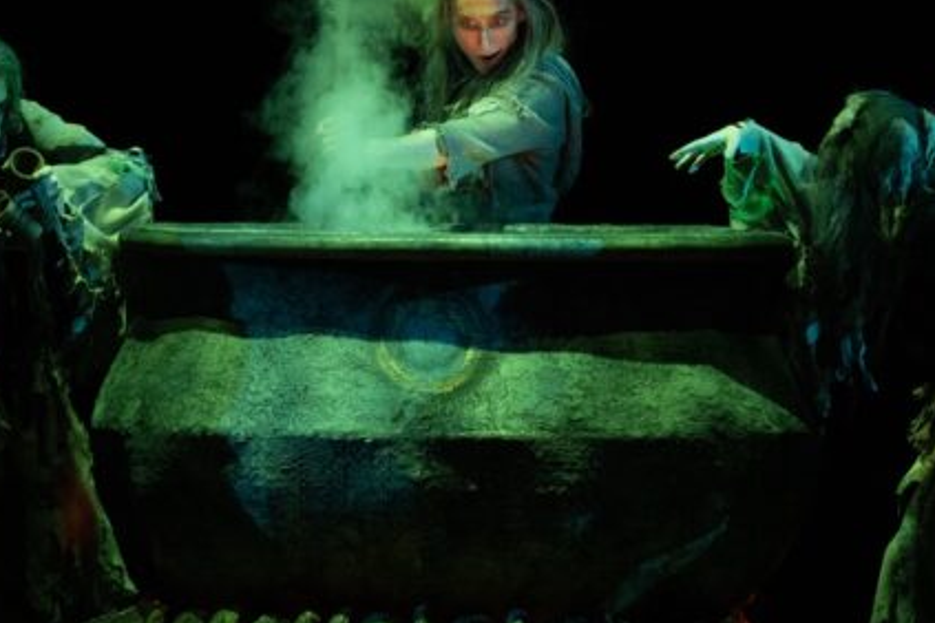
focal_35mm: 638
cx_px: 420
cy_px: 188
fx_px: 16569
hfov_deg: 3.2
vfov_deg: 2.2
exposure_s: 1/320
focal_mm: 300
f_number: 2.8
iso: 8000
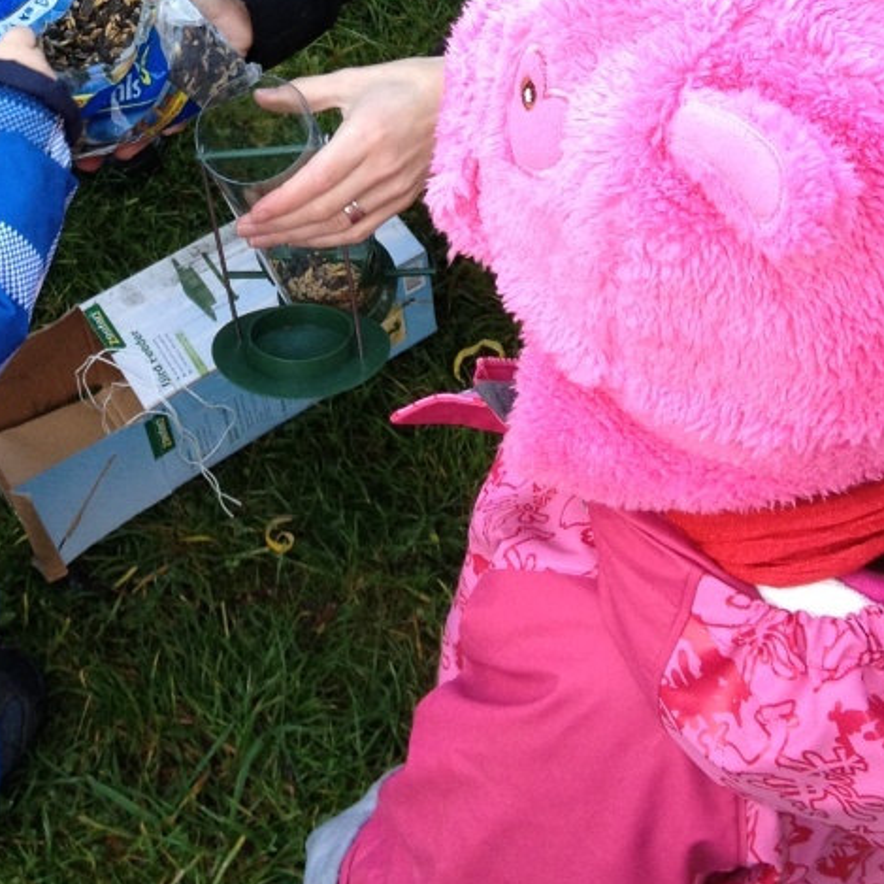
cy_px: -144
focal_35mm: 88
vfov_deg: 18.8
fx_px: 2543
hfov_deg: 19.6
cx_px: 209
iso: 80
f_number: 2.4
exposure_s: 1/120
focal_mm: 4.28
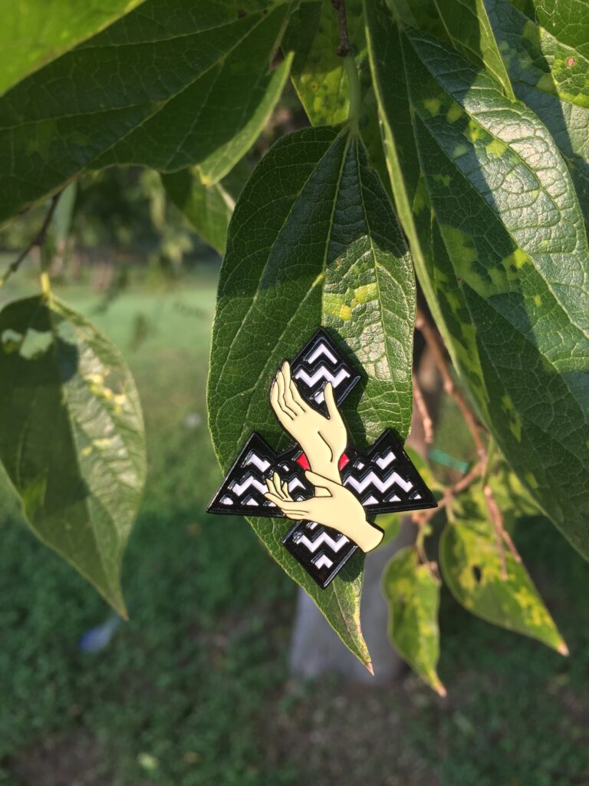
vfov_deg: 61.7
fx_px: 658
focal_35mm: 29
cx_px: 294
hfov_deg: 48.2
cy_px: 393
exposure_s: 1/247
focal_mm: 4.15
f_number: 2.2
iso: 32
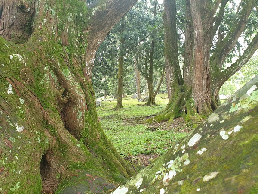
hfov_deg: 67.3
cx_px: 129
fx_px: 194
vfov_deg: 53.1
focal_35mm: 26
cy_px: 97
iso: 200
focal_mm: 4.3
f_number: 2.4
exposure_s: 1/50
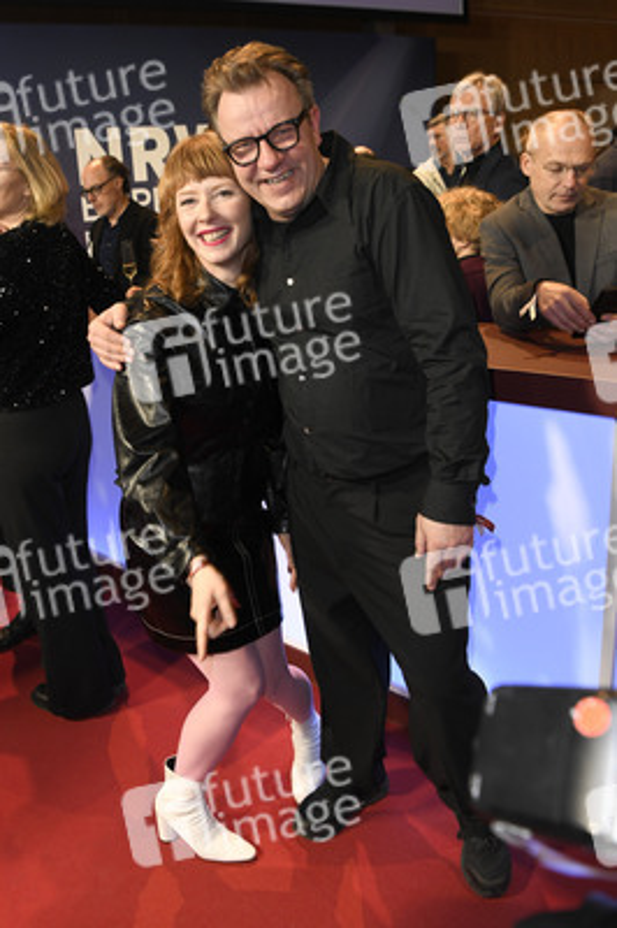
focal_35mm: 28
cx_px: 308
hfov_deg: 46.3
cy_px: 464
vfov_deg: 65.5
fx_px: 721
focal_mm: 28
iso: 1600
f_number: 5
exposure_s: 1/160
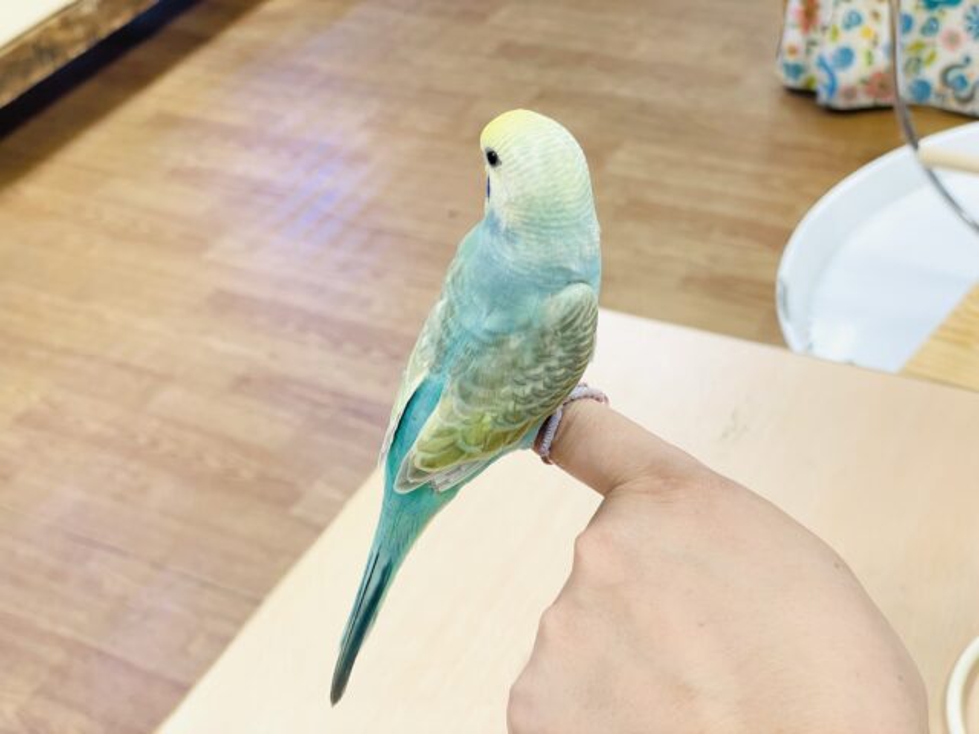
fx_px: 1471
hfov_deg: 36.8
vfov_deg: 28.0
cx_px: 490
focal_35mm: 52
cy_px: 367
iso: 80
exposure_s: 1/99
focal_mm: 6
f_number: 2
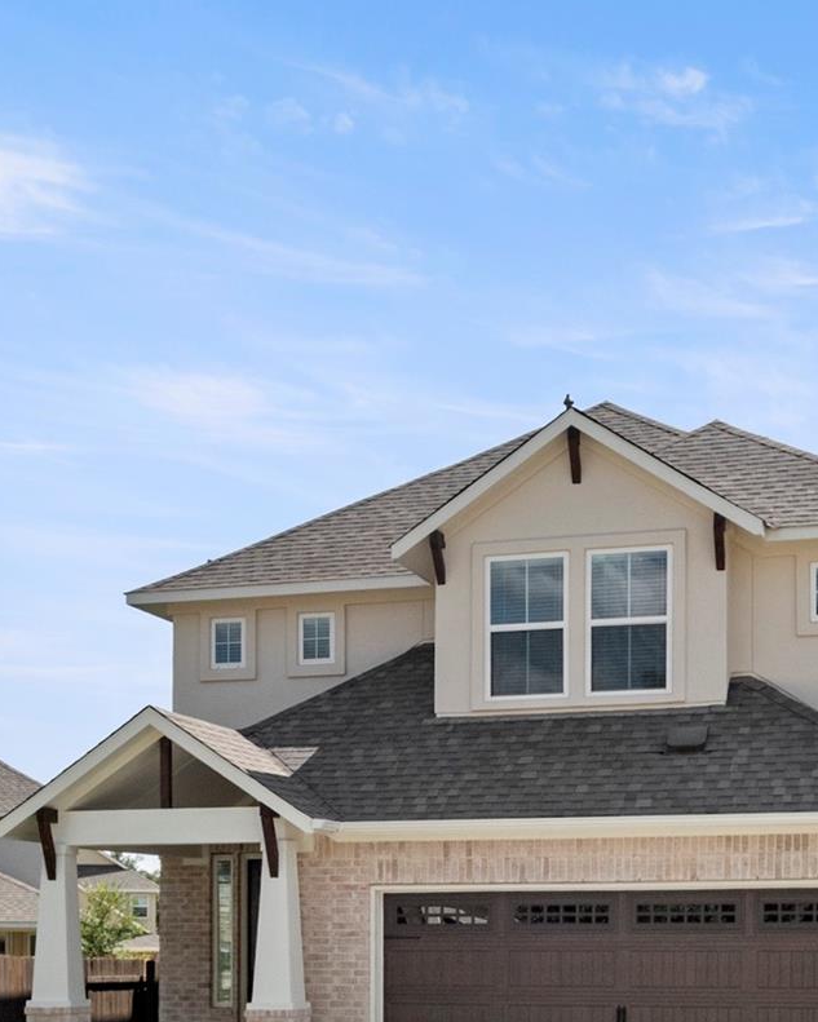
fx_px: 1543
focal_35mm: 51
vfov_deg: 36.4
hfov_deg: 29.6
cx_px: 345
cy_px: 642
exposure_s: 1/800
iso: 400
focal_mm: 14
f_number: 8
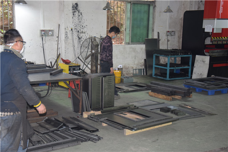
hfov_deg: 37.9
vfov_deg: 25.8
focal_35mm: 52
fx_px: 332
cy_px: 76
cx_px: 114
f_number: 4.5
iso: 900
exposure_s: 1/60
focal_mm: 35
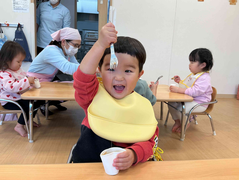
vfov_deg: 48.2
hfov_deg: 61.7
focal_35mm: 29
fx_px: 200
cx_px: 120
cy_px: 90
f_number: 1.8
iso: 40
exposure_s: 1/120
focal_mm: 3
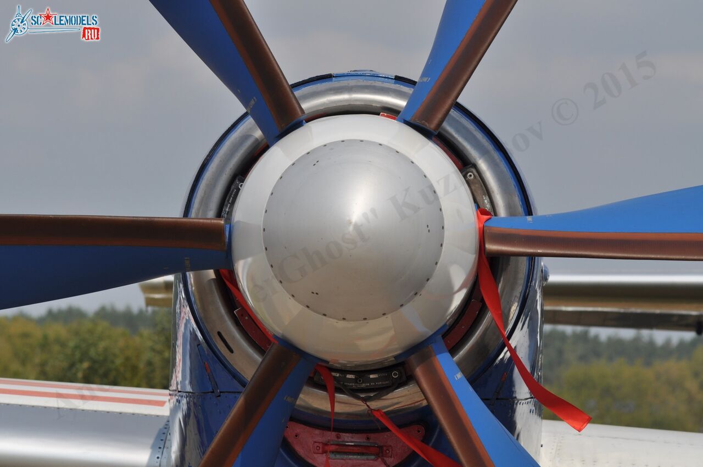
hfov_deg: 9.5
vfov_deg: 6.3
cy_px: 234
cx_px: 352
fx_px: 4242
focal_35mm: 218
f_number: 8
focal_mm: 145
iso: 200
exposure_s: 1/1000
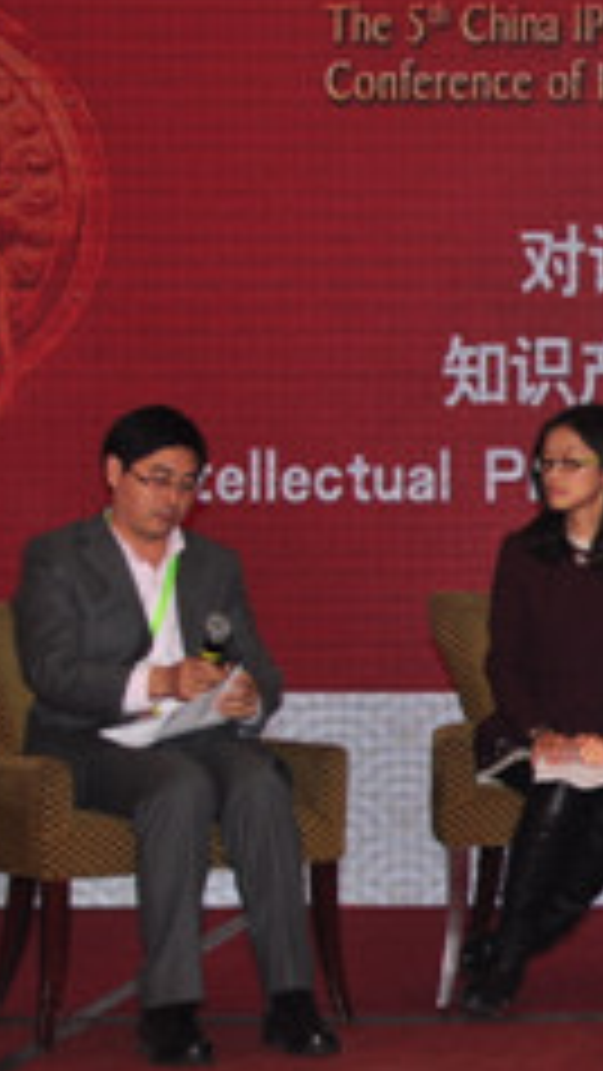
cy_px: 540
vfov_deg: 19.1
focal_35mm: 112
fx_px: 3181
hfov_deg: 10.3
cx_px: 1022
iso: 200
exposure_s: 1/250
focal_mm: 34
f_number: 3.5
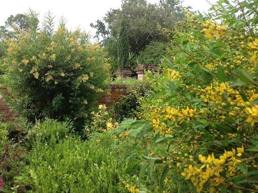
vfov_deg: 40.7
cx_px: 129
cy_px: 96
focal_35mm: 35
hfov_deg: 52.6
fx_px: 261
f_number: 2.4
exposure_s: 1/432
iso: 50
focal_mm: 4.28
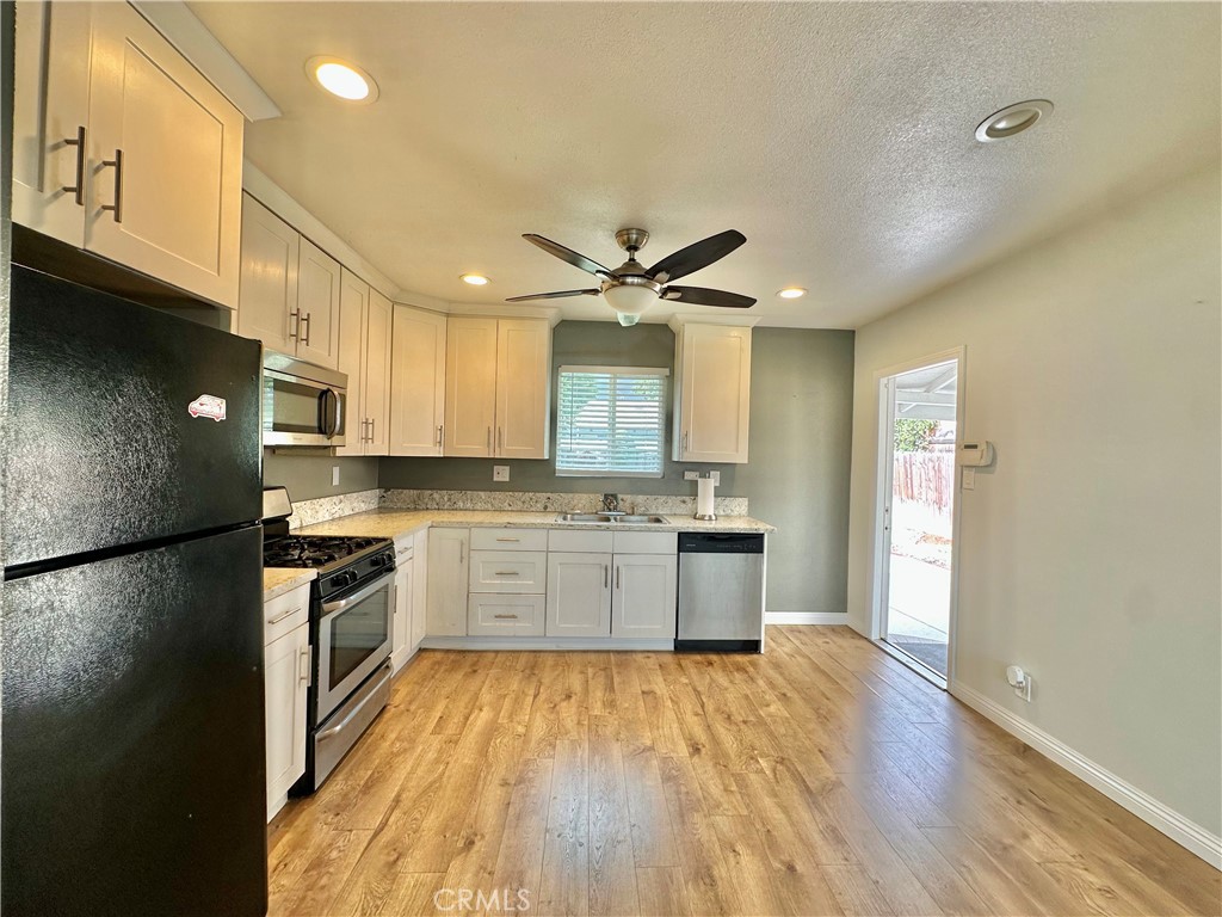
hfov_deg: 102.1
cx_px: 611
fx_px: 494
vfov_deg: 85.7
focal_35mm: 14
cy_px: 458
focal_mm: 2.22
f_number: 2.2
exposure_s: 1/120
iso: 80
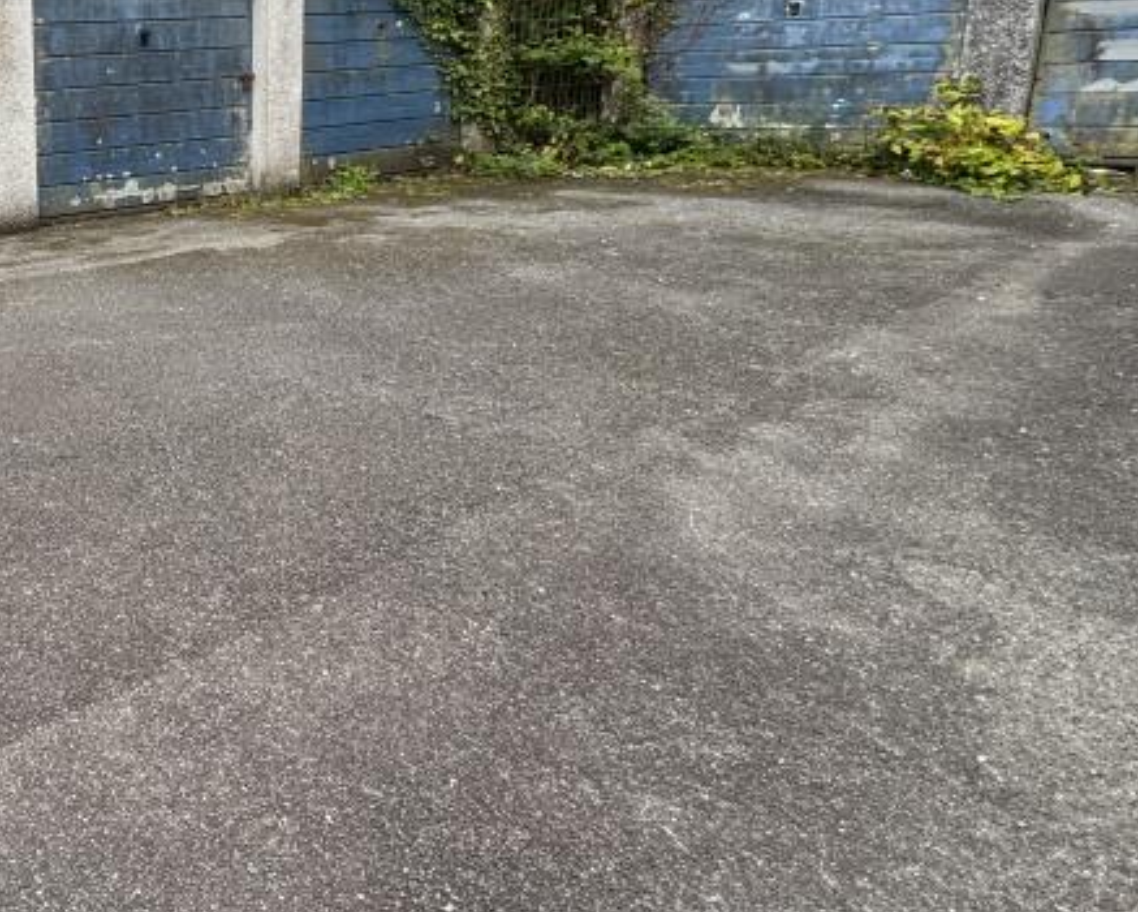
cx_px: -91
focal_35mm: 32
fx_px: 1078
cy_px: 268
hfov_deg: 43.9
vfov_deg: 44.8
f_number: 2.2
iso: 40
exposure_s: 1/309
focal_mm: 2.22
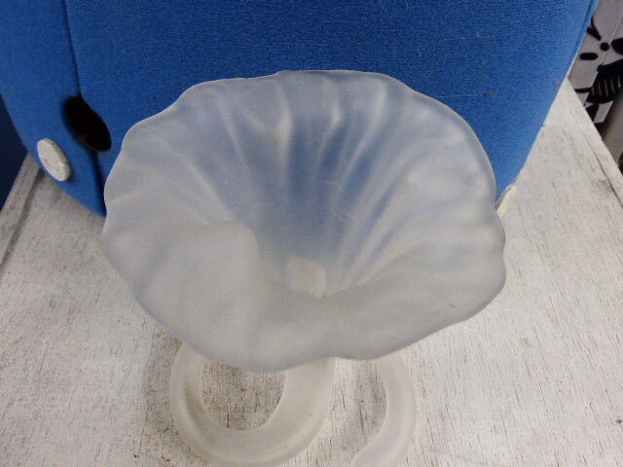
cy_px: 234
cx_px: 312
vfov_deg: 45.4
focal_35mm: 31
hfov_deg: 58.4
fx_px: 558
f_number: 3.6
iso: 400
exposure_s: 1/60
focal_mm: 5.4
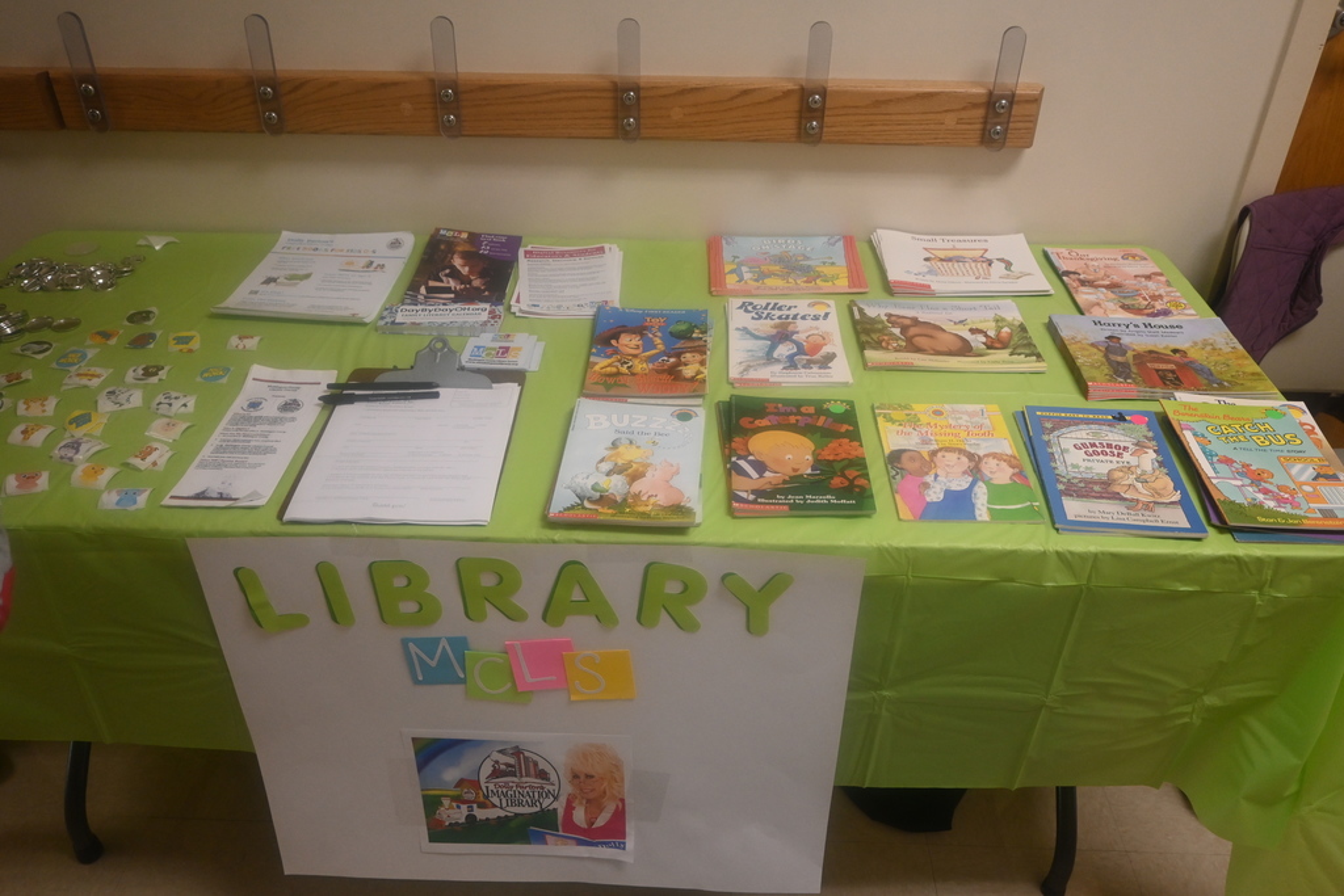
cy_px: 448
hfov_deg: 64.5
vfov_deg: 45.7
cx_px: 672
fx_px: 1064
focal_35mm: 28
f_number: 3.8
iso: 1100
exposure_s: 1/125
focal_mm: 19
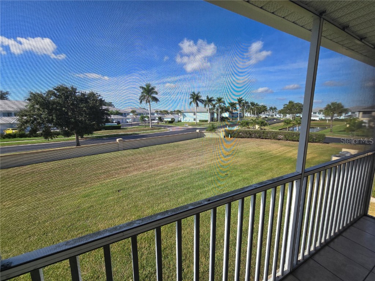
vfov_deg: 89.9
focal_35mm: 13
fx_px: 141
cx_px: 188
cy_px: 140
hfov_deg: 106.2
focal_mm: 2.2
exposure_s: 1/1212
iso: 50
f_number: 2.2
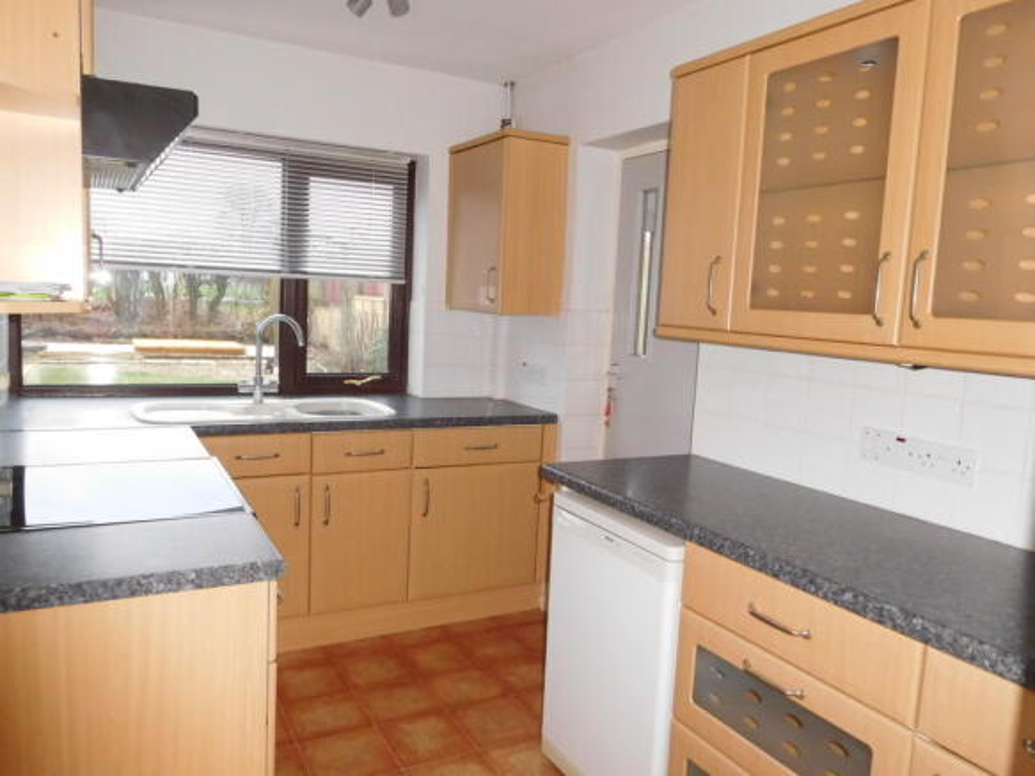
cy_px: 388
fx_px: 747
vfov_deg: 54.9
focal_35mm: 25
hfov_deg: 69.4
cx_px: 518
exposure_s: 1/30
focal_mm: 4.5
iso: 560
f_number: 3.4
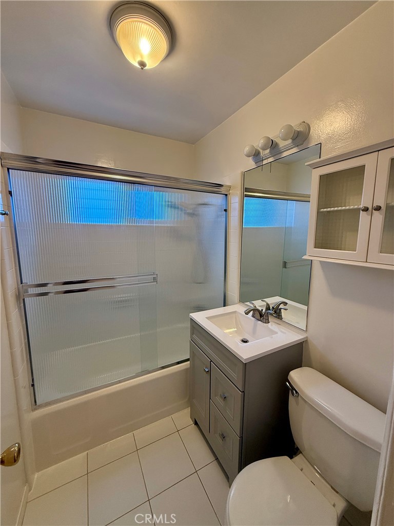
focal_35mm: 14
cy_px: 263
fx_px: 212
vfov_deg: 102.1
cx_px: 197
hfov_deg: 85.7
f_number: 2.2
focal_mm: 2.22
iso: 160
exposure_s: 1/120
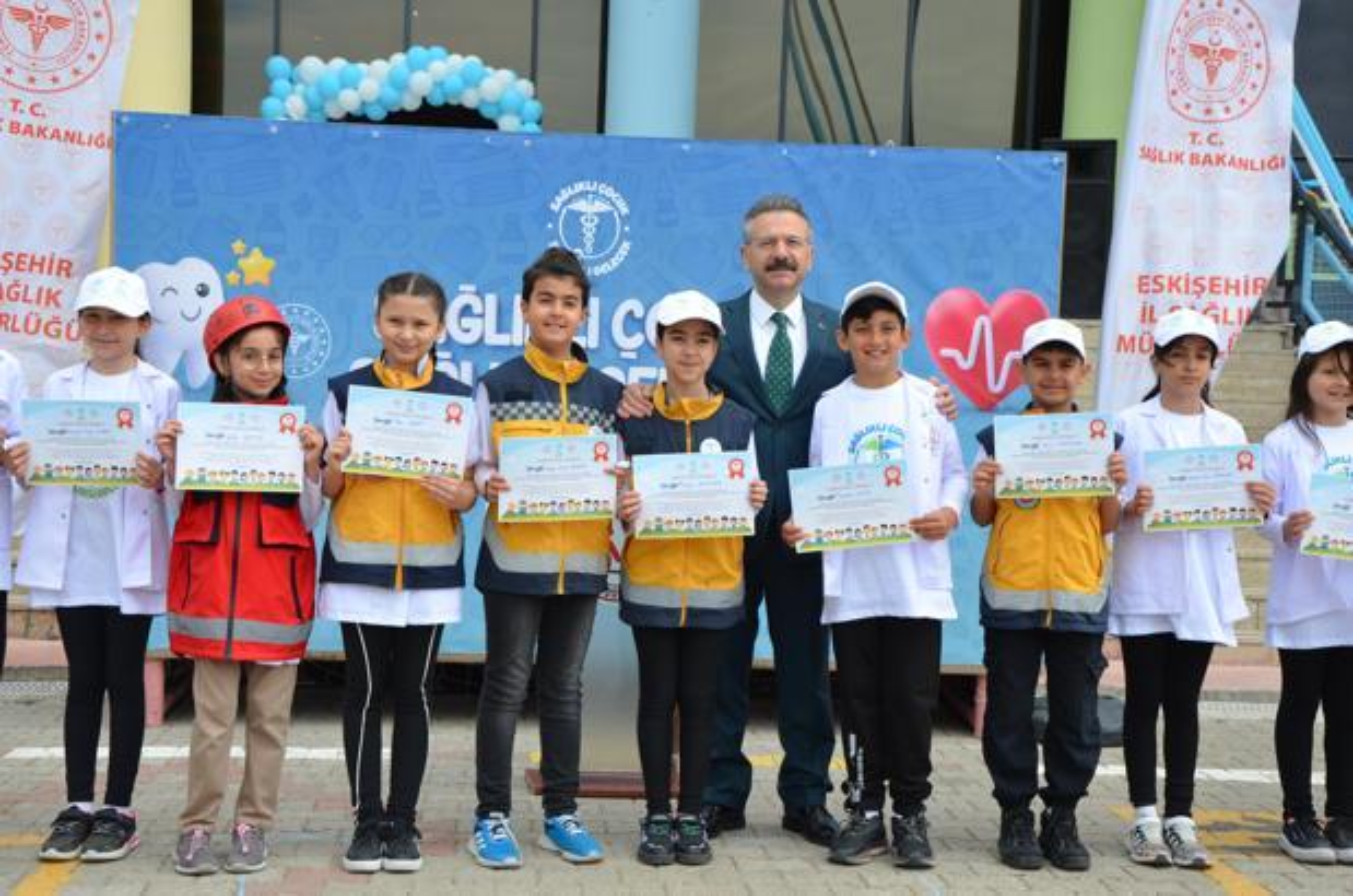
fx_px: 2250
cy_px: 448
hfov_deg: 33.5
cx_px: 676
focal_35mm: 60
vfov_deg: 22.5
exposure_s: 1/250
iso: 110
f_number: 8
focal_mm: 40
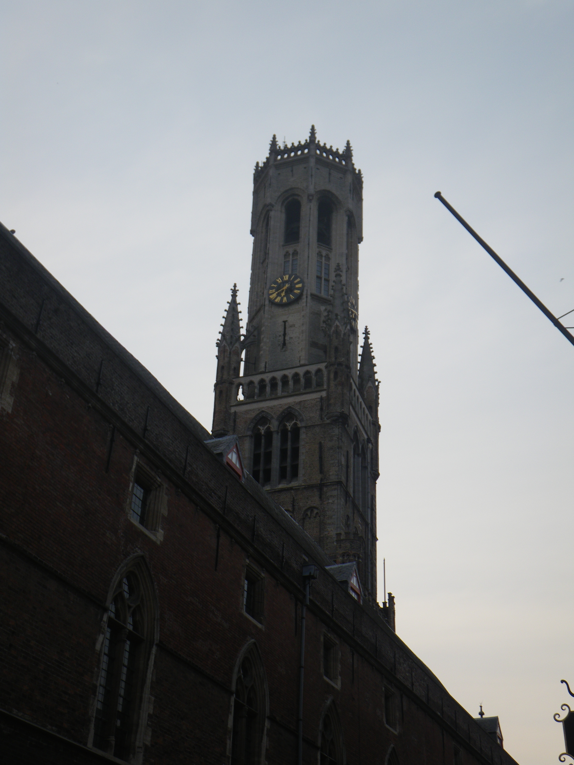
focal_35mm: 42
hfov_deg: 34.3
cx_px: 287
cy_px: 382
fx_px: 929
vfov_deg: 44.8
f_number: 4.2
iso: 50
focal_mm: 7.5
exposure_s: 1/60
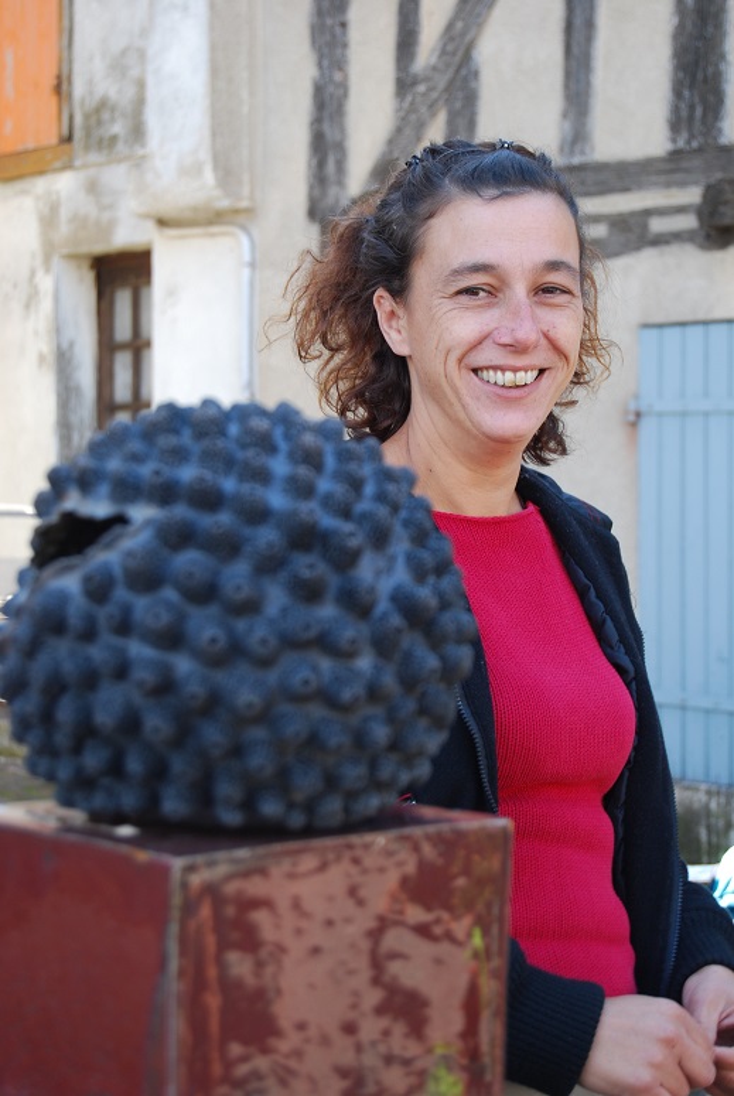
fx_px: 2286
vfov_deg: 27.0
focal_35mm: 75
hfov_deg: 18.2
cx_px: 367
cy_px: 548
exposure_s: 1/80
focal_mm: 50
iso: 200
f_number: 5.6
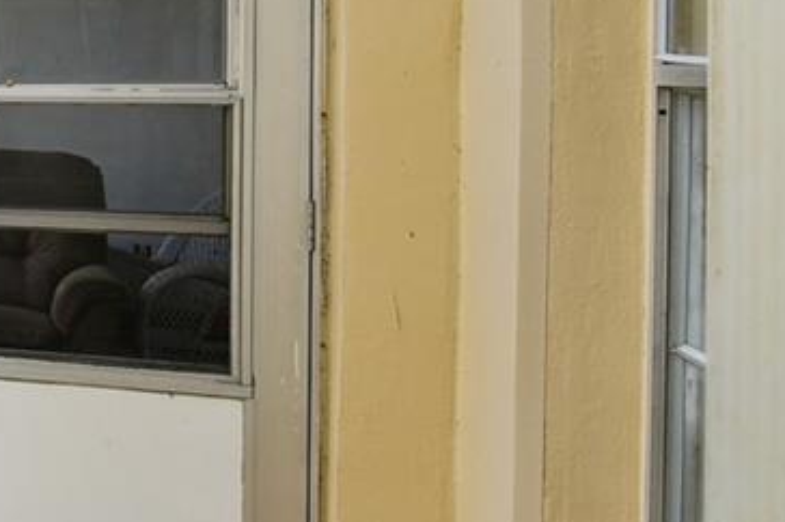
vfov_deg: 20.2
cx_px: -720
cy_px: 65
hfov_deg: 19.7
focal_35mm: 66
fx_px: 1438
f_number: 8
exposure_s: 1/10
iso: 100
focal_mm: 10
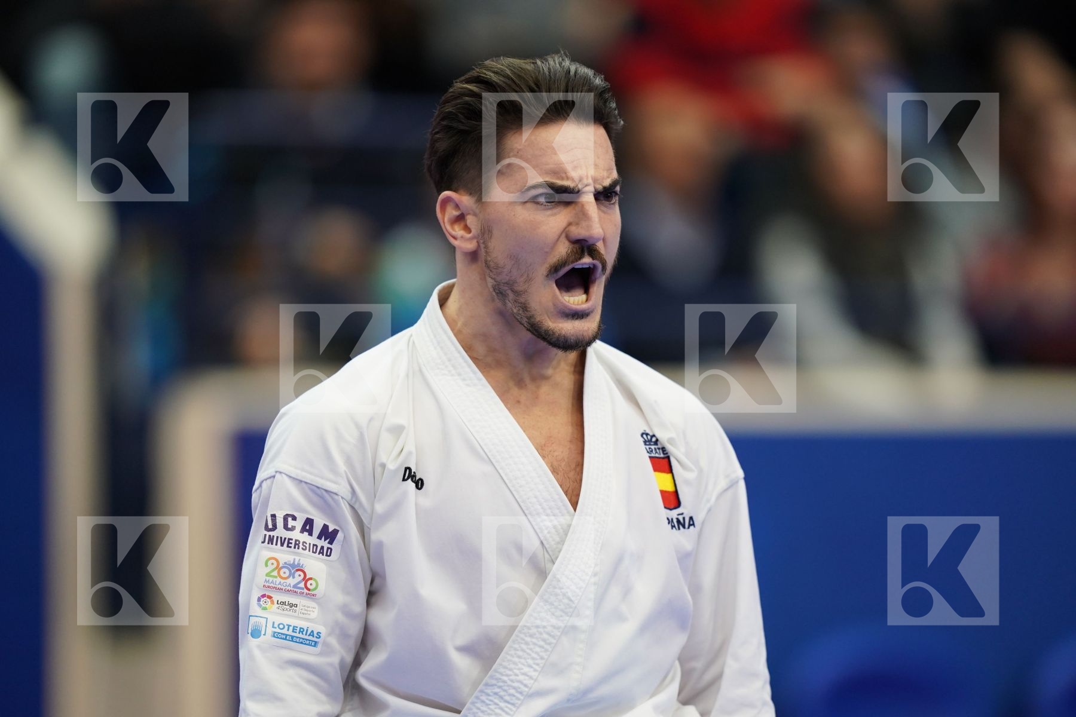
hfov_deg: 5.2
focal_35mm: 400
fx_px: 11955
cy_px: 358
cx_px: 538
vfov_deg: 3.4
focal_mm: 400
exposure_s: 1/500
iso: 1600
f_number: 2.8
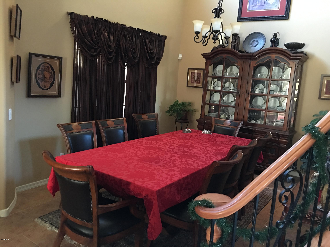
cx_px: 165
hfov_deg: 61.7
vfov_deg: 48.2
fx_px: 276
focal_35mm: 29
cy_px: 124
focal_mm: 4.15
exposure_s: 1/4
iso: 80
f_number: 2.2
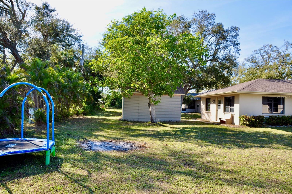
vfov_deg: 47.8
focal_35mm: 27
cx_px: 146
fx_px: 219
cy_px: 97
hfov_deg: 67.5
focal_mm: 18
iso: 200
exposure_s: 1/200
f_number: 10
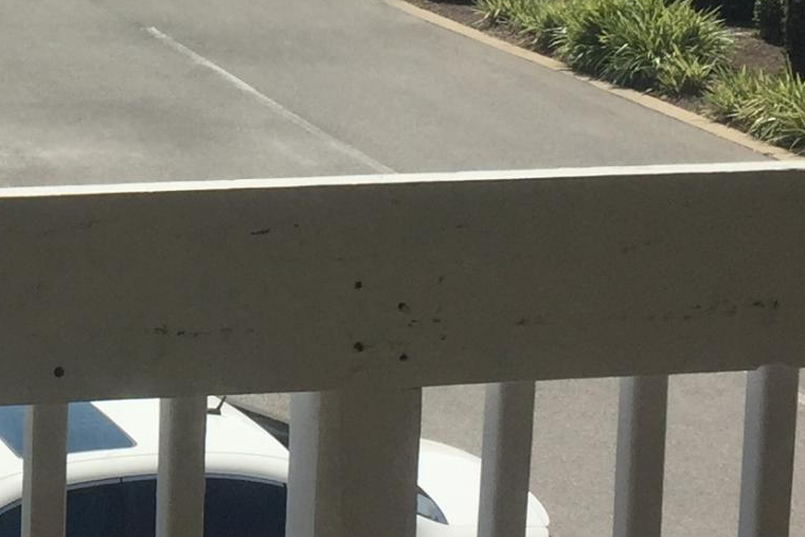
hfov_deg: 16.3
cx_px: -218
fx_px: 2661
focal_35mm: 119
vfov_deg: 11.3
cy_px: -74
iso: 32
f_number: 2.2
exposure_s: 1/2475
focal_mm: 4.15
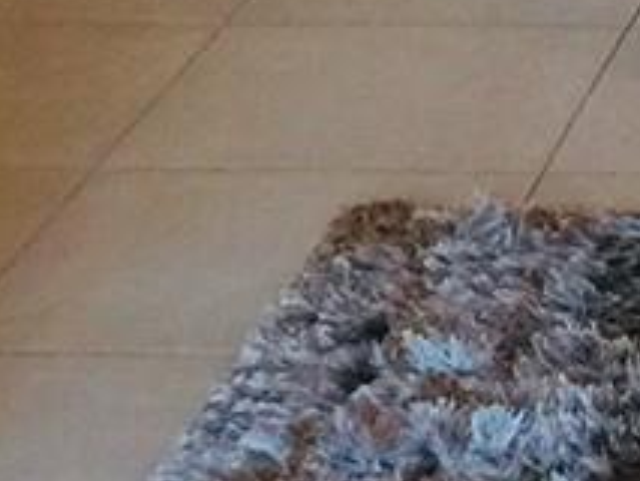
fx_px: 4033
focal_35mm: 218
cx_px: 1241
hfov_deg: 8.6
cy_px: -983
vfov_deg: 6.3
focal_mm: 4.15
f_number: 2.2
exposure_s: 1/30
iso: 40
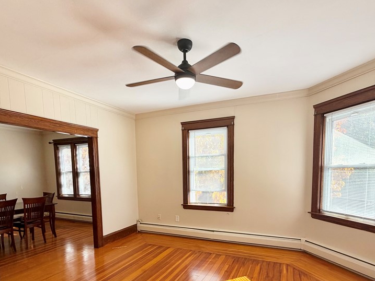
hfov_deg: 81.7
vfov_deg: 64.0
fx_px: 217
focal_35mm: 20
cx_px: 191
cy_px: 191
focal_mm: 2.22
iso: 64
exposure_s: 1/121
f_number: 2.2
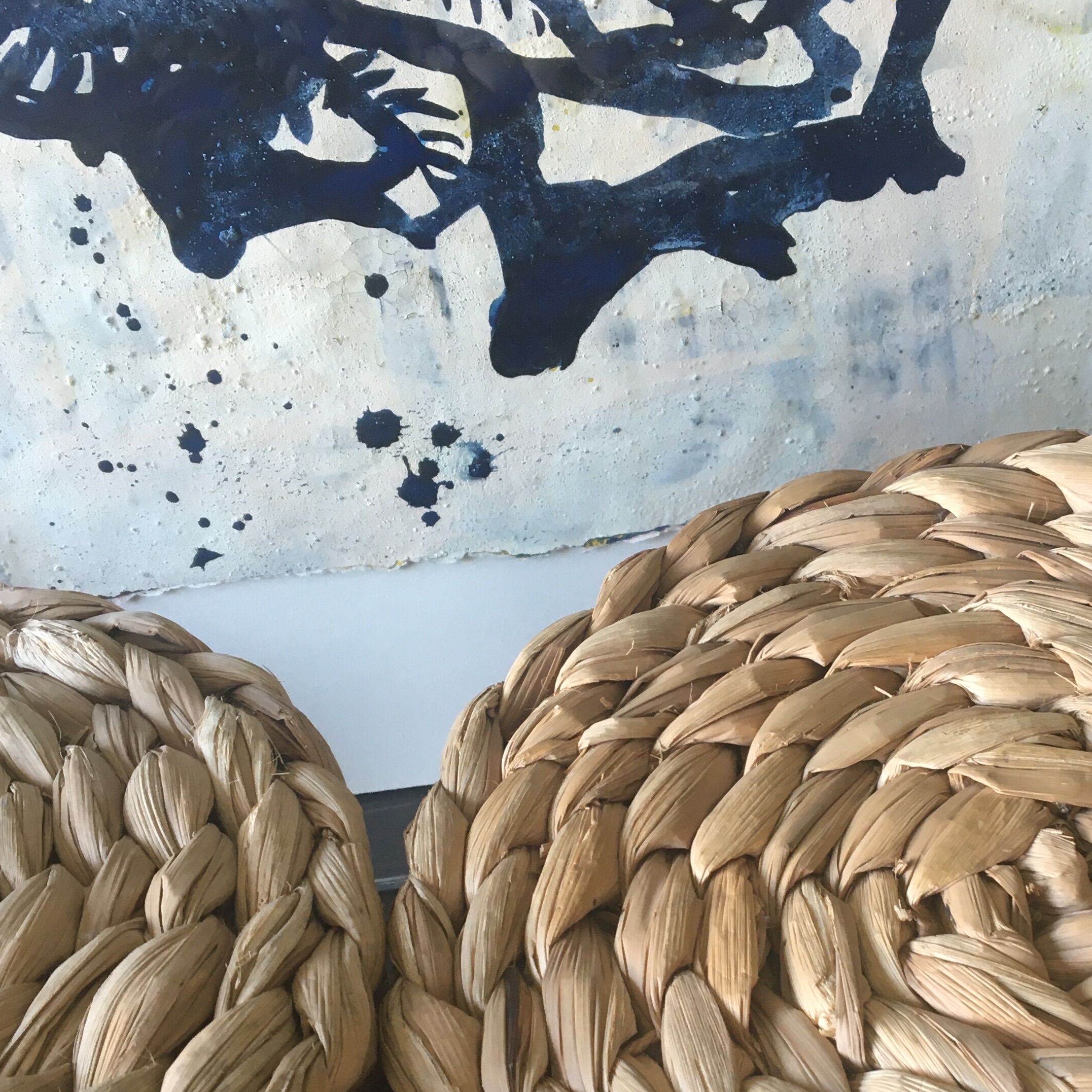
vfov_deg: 35.0
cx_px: 675
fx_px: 1713
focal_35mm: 48
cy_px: 722
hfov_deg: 35.2
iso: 80
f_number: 2.2
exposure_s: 1/33
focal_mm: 4.15
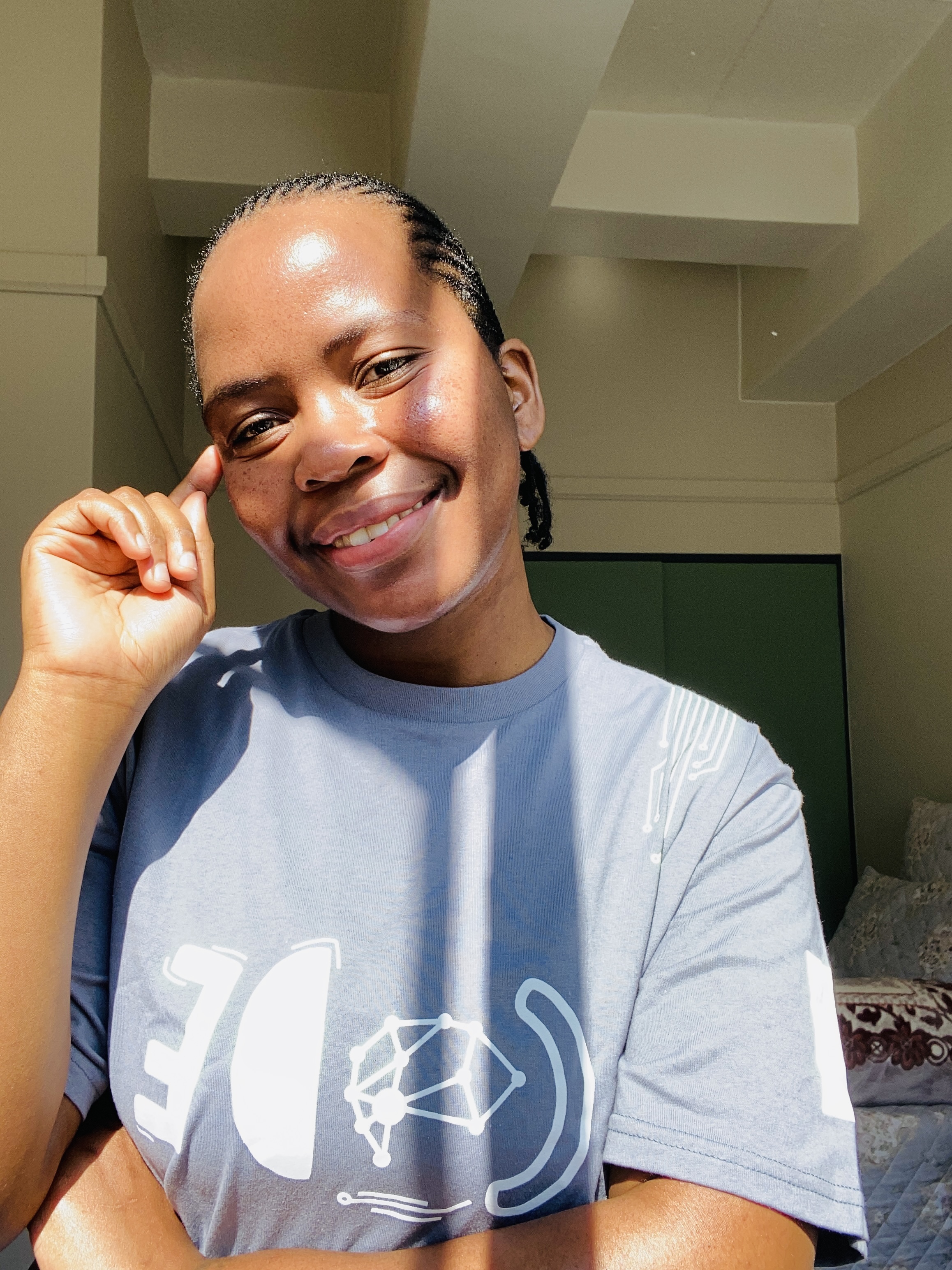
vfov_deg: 60.0
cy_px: 635
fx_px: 1100
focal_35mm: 30
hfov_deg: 46.8
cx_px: 476
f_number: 2.2
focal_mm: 2.71
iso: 25
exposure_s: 1/204
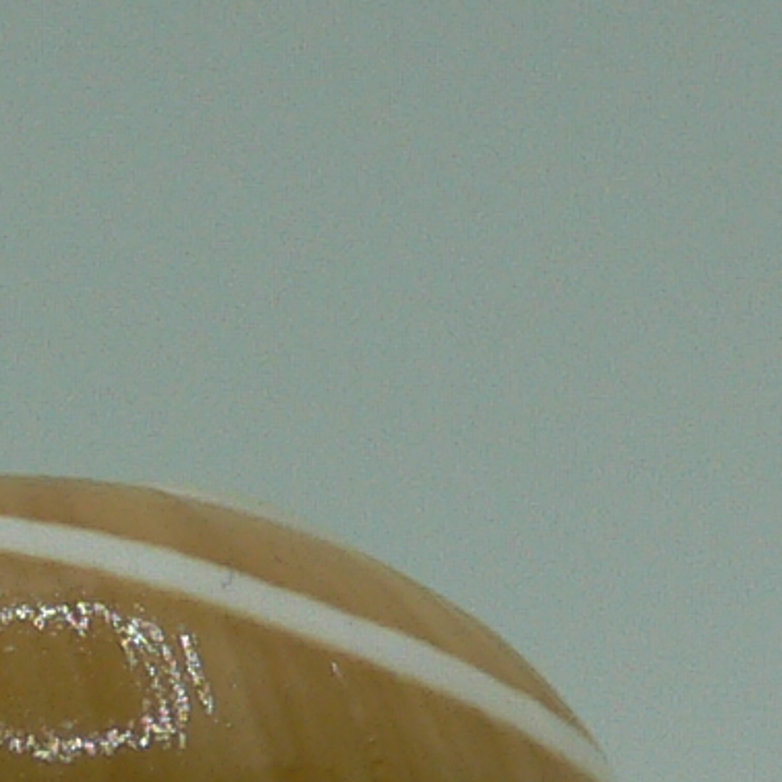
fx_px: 4217
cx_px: -130
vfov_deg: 10.3
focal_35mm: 165
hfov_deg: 10.4
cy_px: 1072
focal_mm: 4.6
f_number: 2.8
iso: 80
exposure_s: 1/100
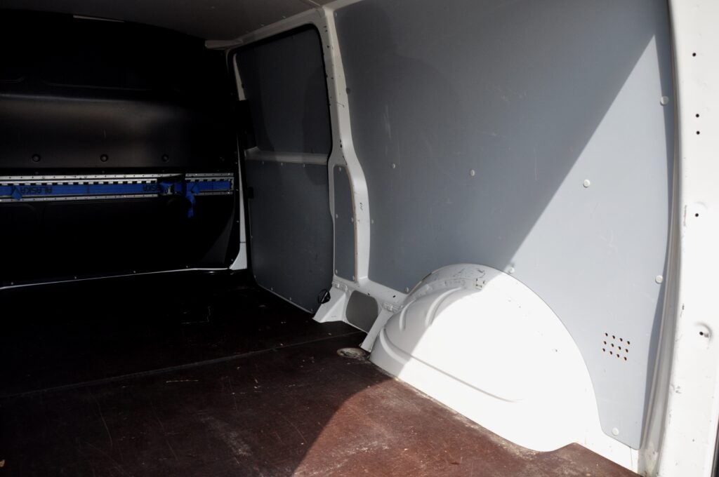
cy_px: 238
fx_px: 539
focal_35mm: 27
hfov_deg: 67.4
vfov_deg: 47.8
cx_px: 360
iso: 400
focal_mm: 18
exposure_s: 1/250
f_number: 8
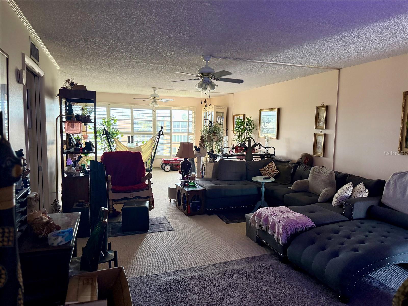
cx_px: 204
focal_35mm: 24
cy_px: 153
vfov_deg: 56.8
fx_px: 283
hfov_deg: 71.6
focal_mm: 6.76
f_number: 1.78
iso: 400
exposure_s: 1/60
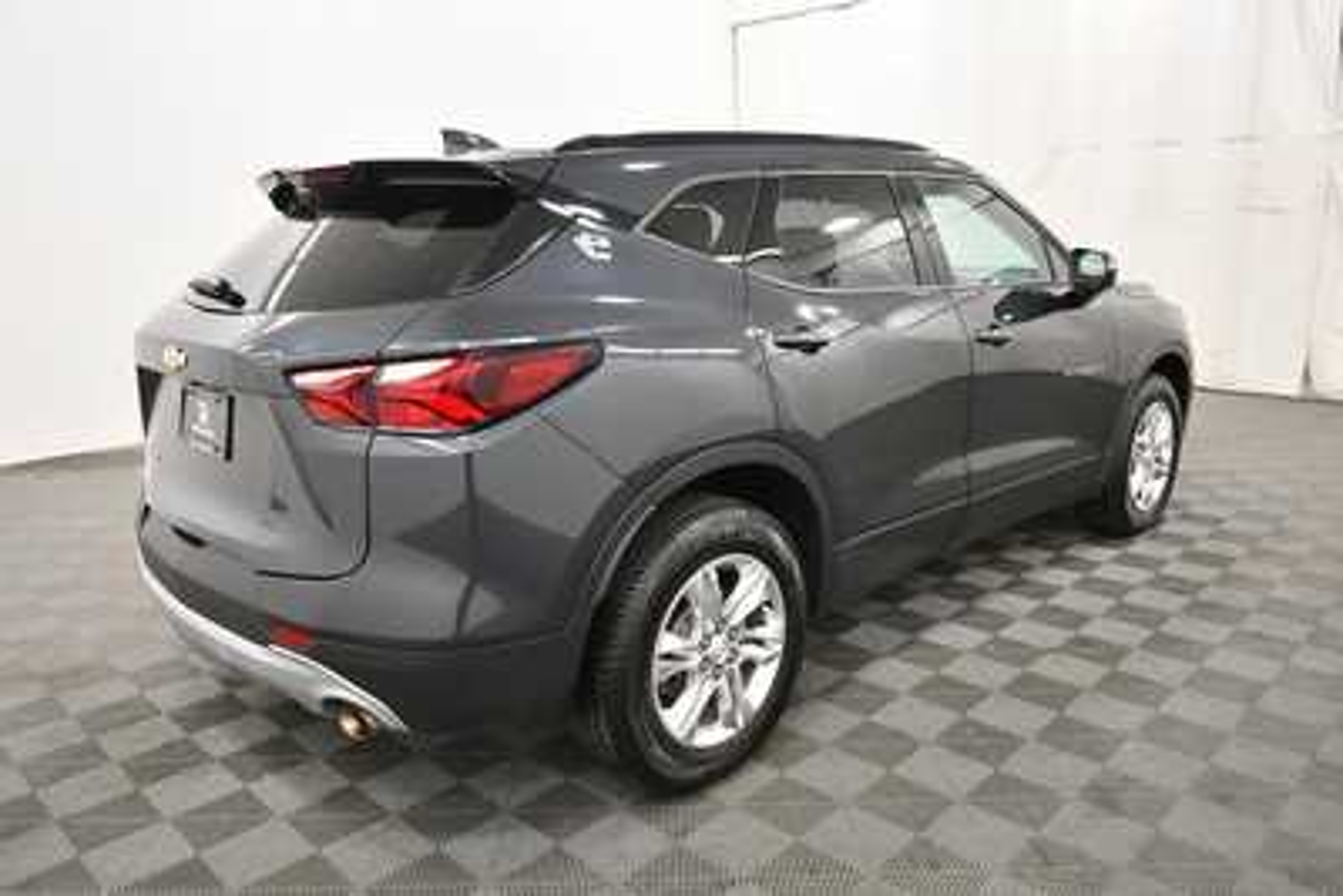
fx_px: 1008
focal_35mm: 27
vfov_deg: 48.0
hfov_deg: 67.4
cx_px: 672
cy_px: 448
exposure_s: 1/125
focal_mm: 18
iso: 1600
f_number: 5.3
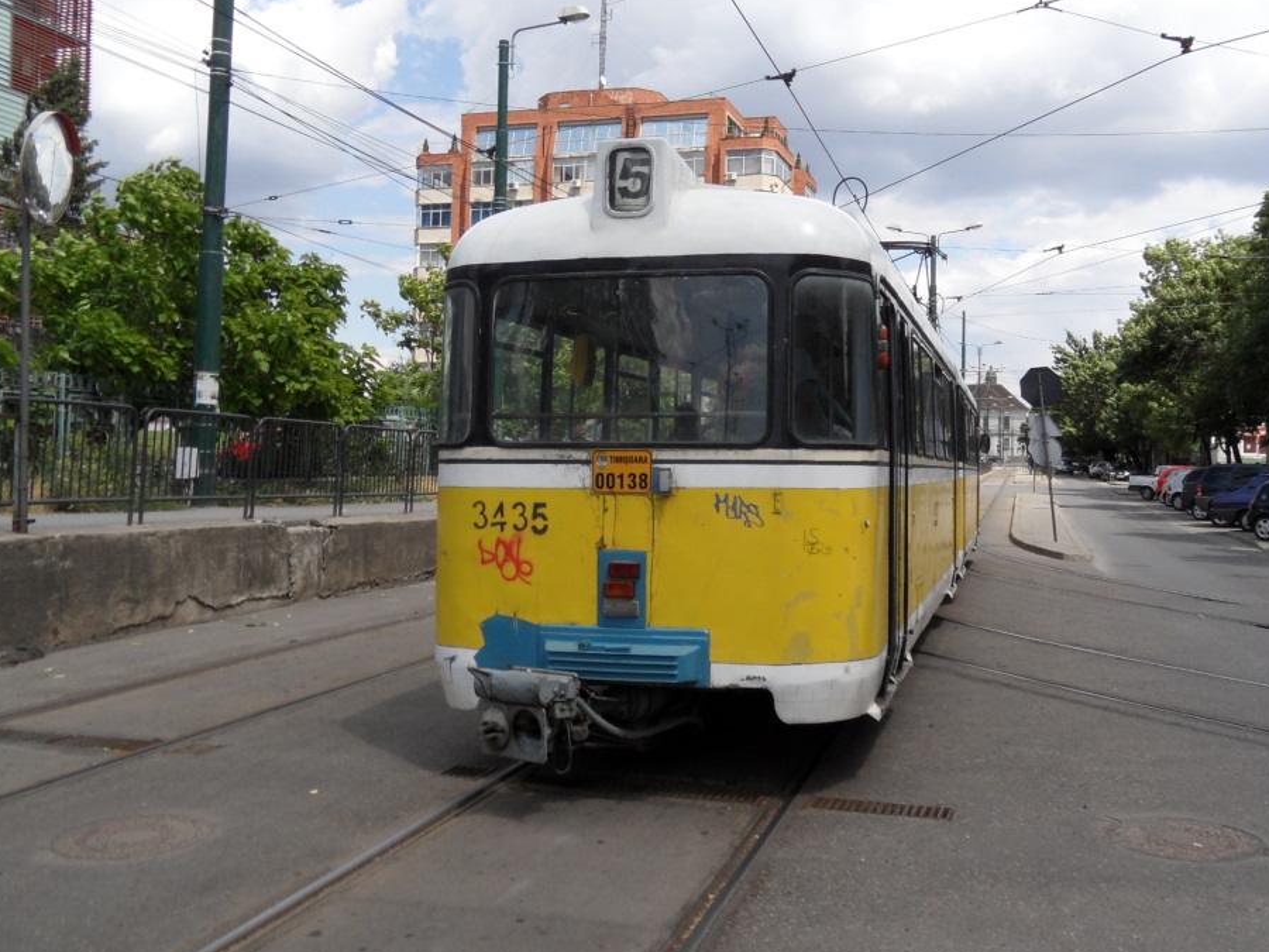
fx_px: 1173
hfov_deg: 56.5
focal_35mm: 32
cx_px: 746
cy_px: 422
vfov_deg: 44.1
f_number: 3.2
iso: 80
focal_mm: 3.9
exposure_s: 1/750
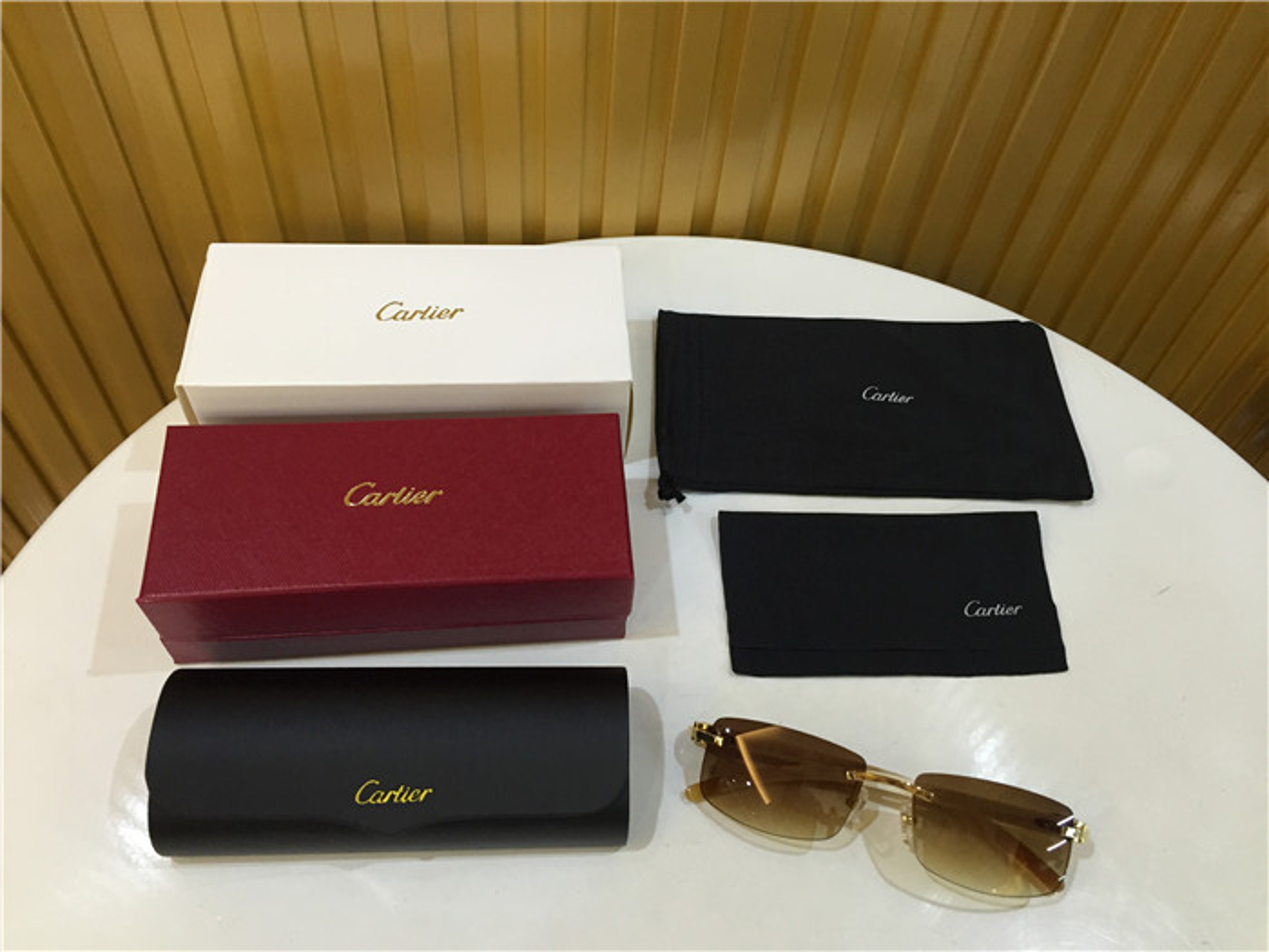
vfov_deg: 48.2
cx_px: 634
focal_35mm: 29
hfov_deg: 61.7
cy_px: 476
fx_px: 1063
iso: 160
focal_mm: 4.15
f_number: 2.2
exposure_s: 1/33
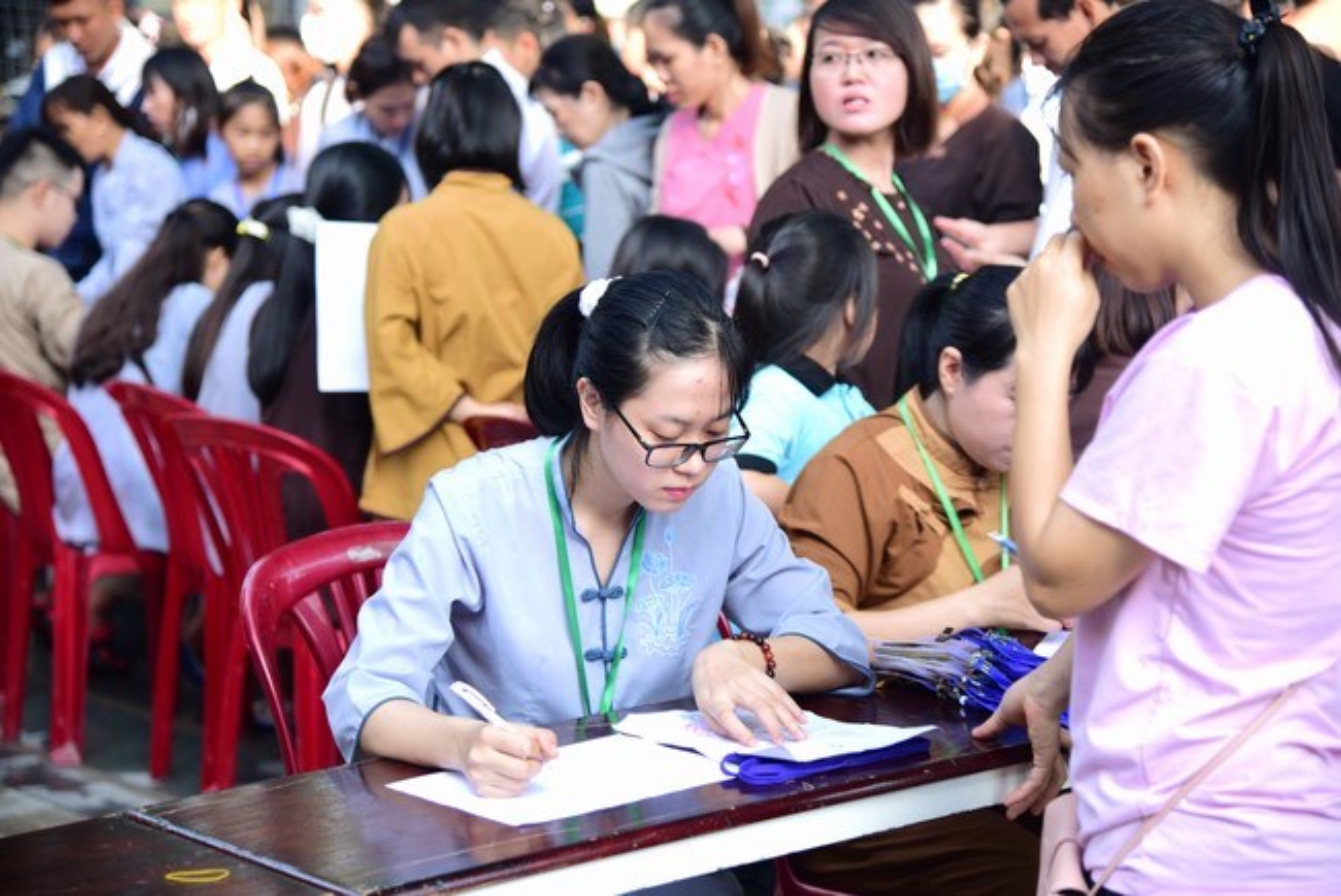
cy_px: 448
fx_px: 2907
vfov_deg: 17.5
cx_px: 670
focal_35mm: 78
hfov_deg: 26.0
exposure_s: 1/40
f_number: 4
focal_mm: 78
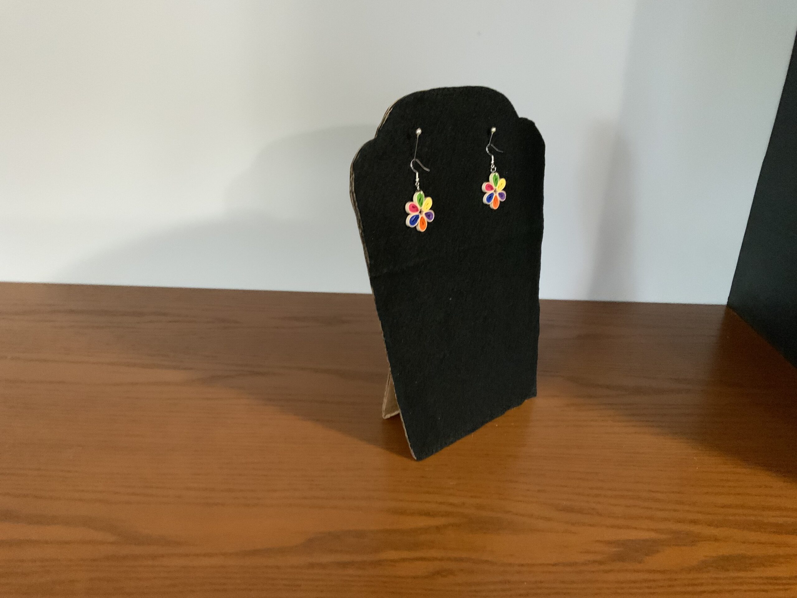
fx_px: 668
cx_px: 398
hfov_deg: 61.7
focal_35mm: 29
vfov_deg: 48.2
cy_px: 299
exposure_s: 1/30
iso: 400
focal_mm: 3
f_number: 1.8
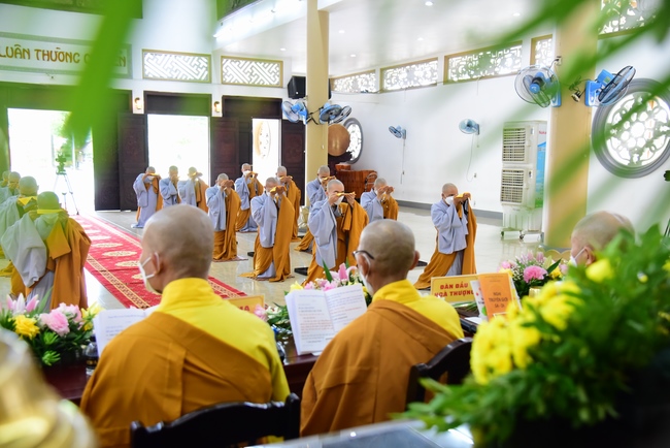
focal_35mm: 38
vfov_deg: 35.1
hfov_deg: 50.7
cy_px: 224
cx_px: 335
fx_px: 708
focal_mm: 38
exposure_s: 1/125
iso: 3200
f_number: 4.5
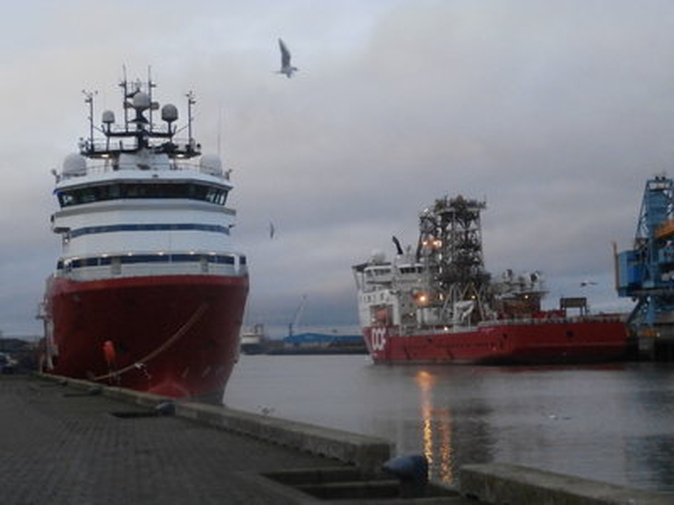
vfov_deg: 21.6
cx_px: 337
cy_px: 252
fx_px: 1324
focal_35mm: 68
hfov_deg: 28.6
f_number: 4.7
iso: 800
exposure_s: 1/320
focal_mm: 12.1
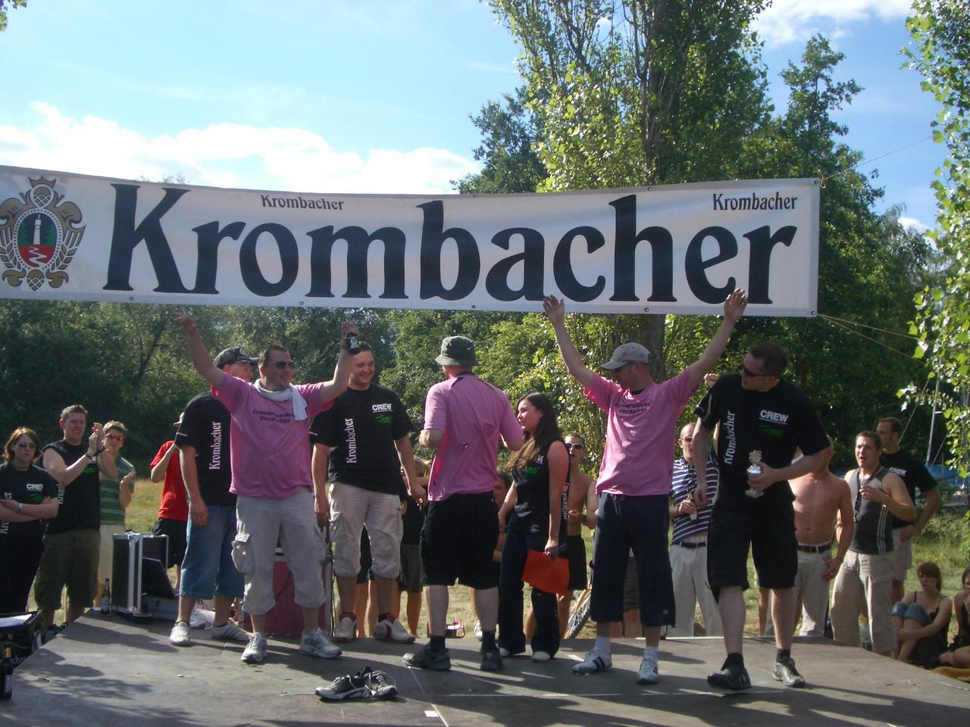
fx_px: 1149
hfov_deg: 45.8
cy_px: 364
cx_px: 485
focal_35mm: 41
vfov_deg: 35.1
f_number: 4.6
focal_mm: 6.8
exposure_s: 1/320
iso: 50
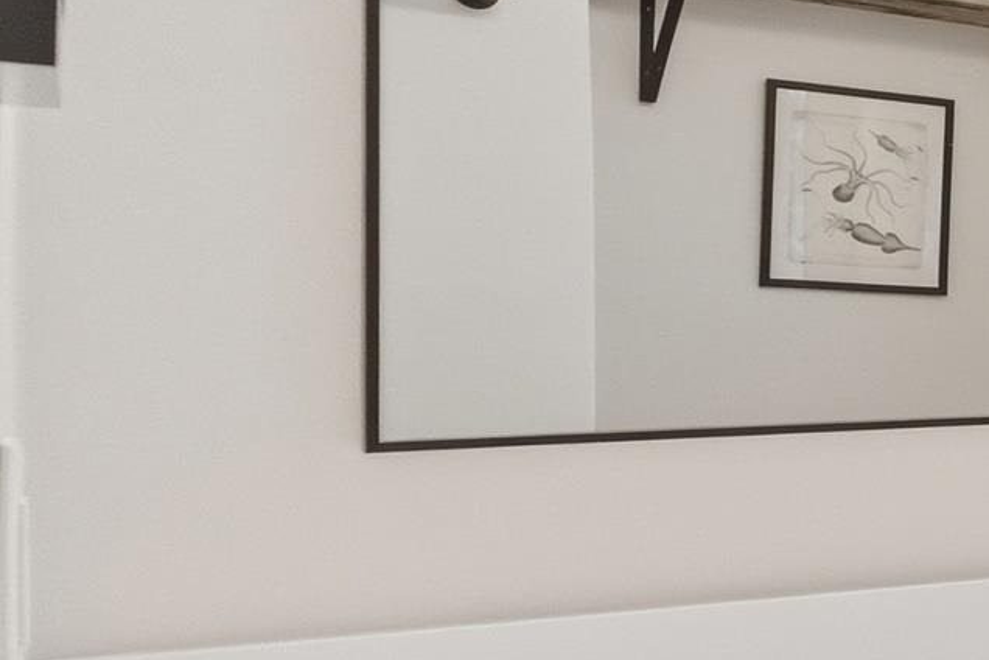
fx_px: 1702
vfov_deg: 21.9
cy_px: 343
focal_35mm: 62
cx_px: 1931
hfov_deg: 19.6
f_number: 4
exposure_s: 1/4000
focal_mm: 10.5
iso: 800
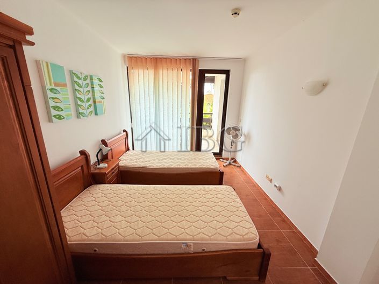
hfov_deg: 102.1
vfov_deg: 85.6
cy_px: 142
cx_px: 190
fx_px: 153
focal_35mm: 14
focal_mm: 2.22
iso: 50
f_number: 2.2
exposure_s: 1/99
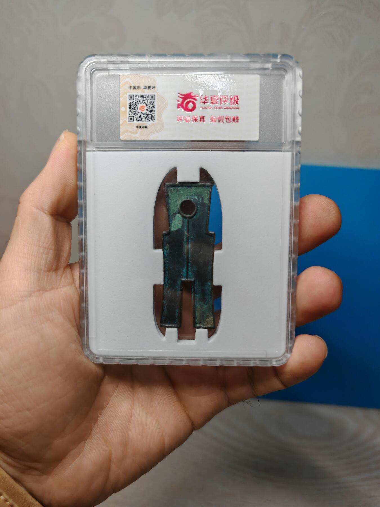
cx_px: 190
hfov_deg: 51.4
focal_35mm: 27
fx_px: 395
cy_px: 254
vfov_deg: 65.3
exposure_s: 1/1000
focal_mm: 7.62
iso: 400
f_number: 1.6
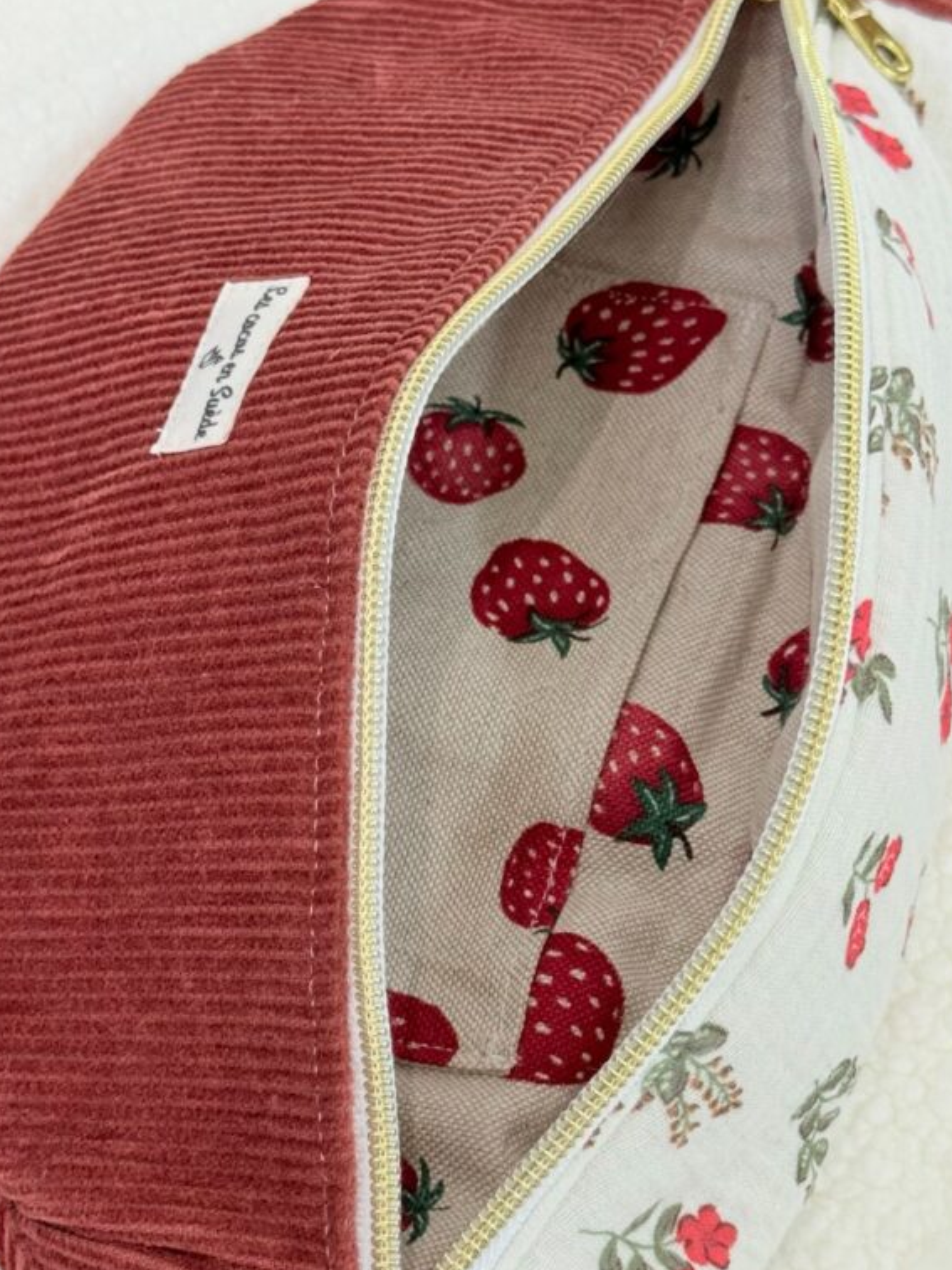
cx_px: 489
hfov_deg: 22.6
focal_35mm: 65
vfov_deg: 29.7
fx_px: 2383
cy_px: 773
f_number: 1.78
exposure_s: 1/68
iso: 100
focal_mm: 6.76
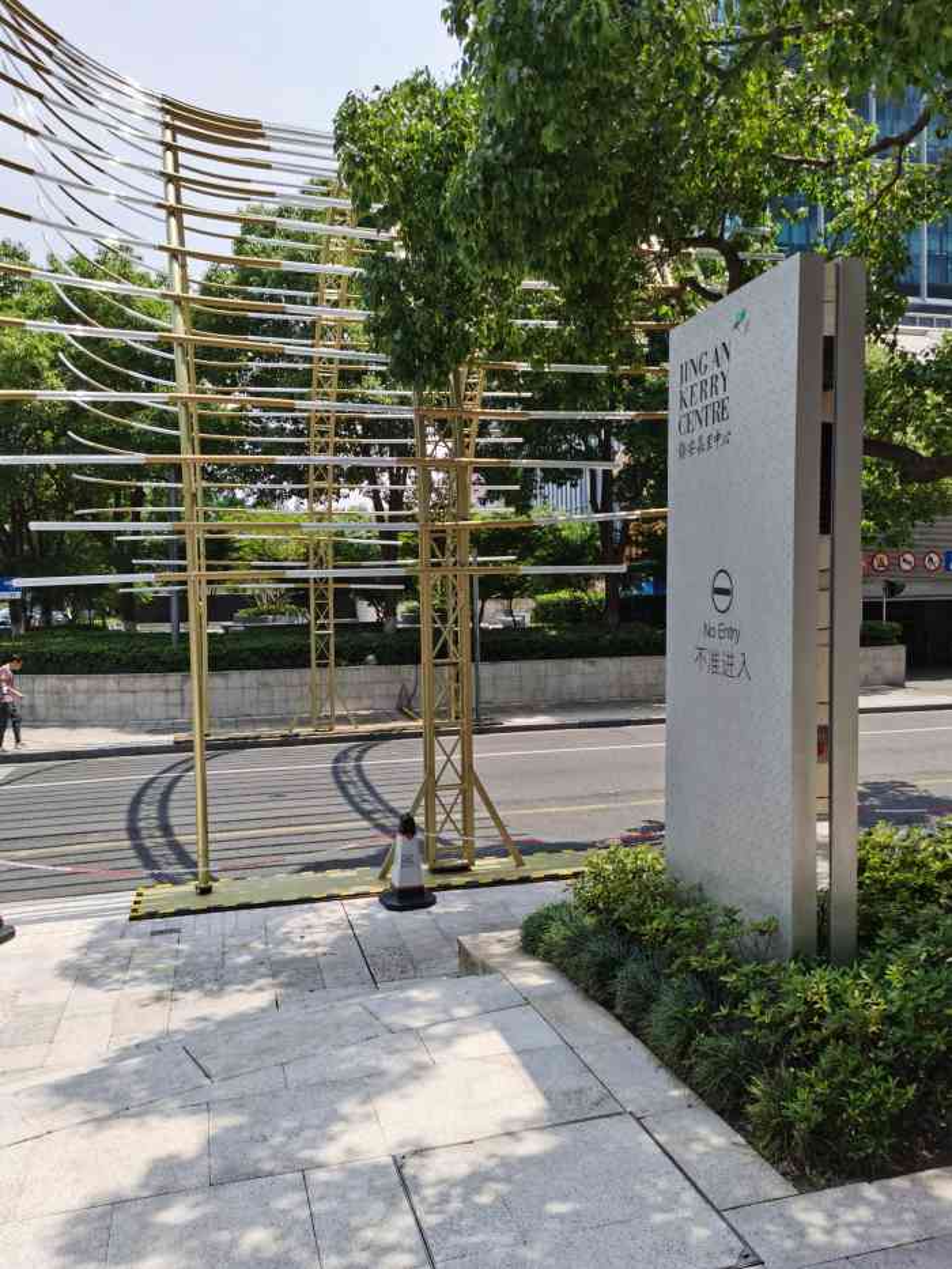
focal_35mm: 27
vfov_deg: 65.3
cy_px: 634
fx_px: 990
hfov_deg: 51.4
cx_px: 476
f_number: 1.6
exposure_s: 1/3333
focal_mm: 5.56
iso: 50
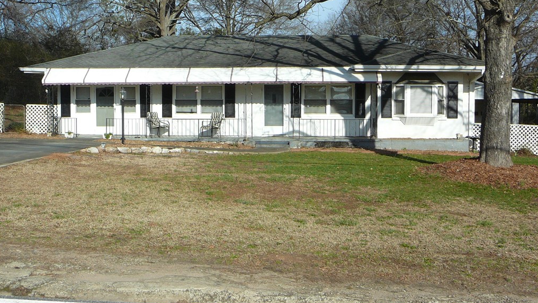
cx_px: 267
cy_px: 140
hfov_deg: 45.5
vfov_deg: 26.5
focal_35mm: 45
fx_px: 642
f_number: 5
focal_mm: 6.1
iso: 80
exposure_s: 1/400
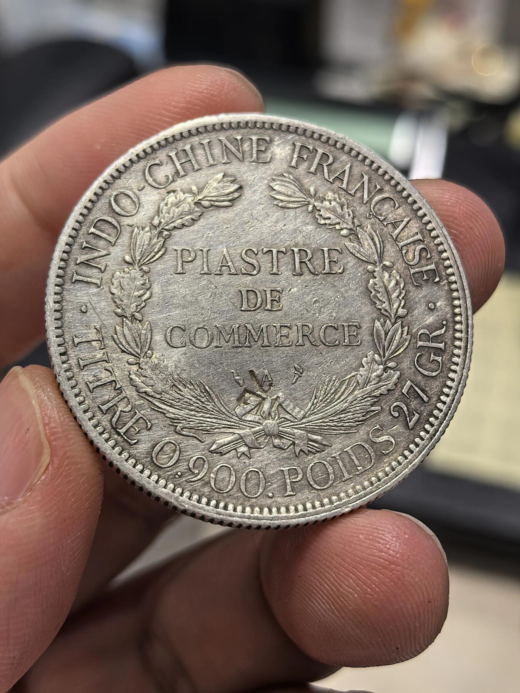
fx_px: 1082
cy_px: 346
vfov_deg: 35.5
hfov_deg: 27.0
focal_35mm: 54
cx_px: 260
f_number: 2
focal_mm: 6.98
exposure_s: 1/100
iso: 200
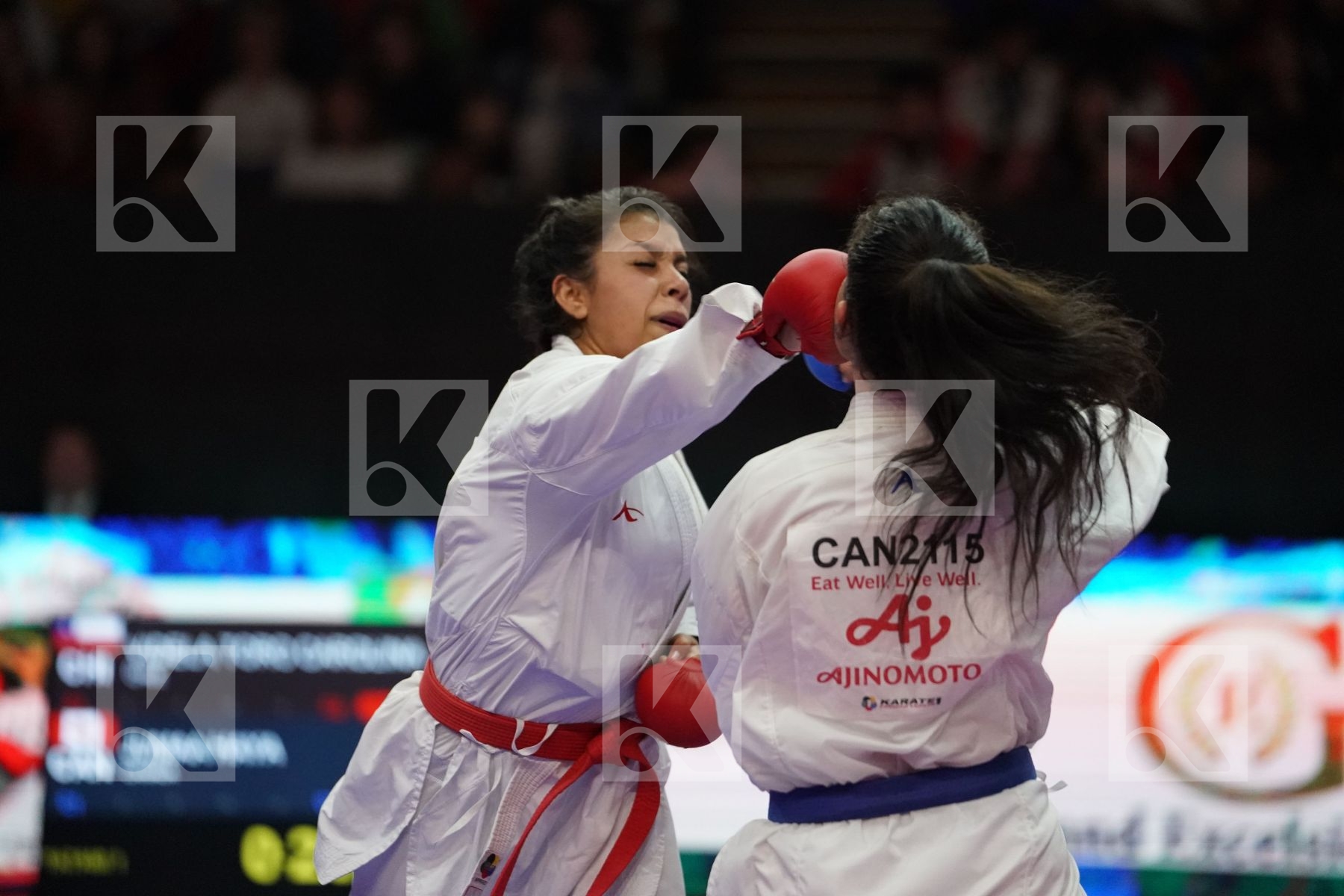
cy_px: 448
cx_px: 672
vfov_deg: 6.9
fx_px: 7466
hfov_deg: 10.3
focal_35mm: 200
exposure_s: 1/1000
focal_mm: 200
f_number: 2.8
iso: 6400
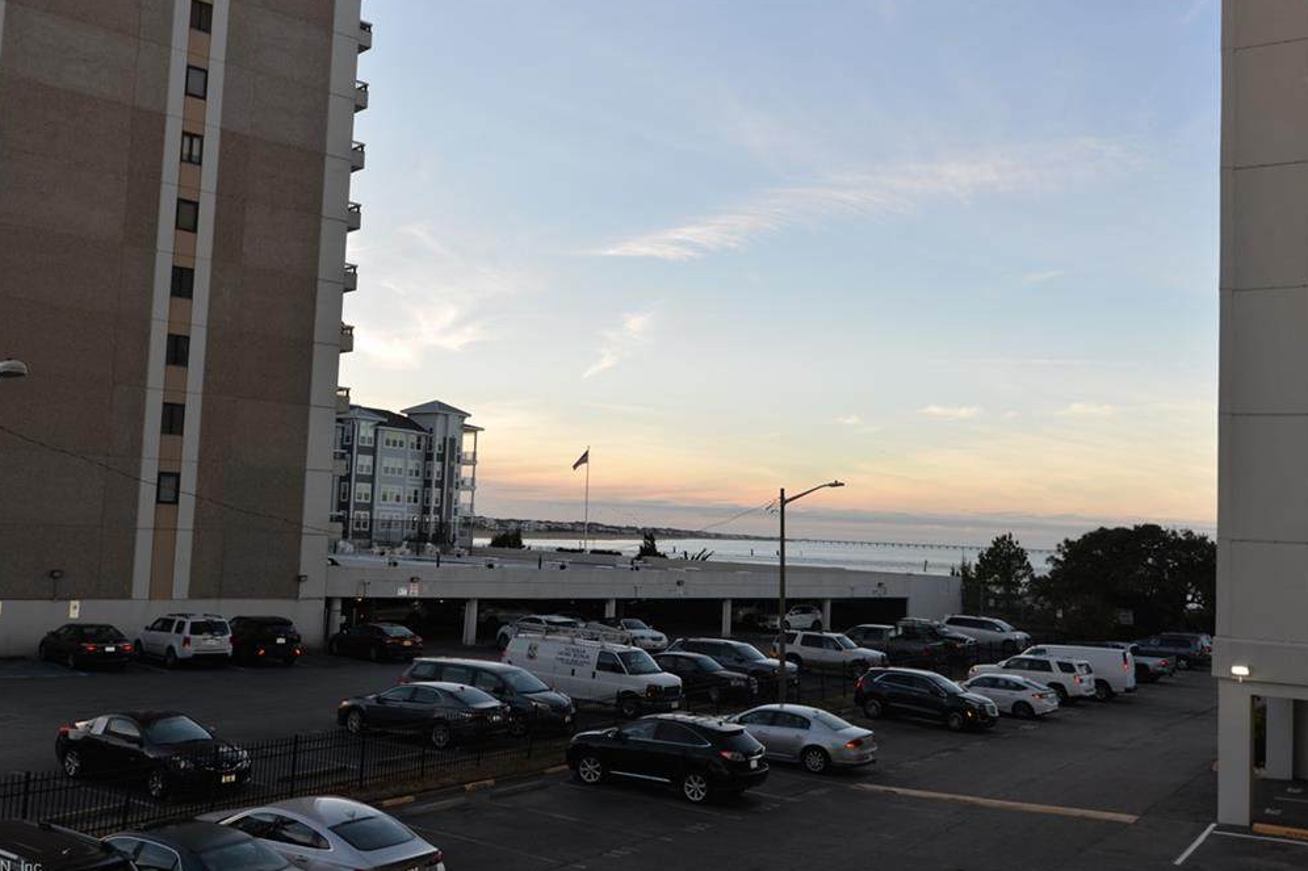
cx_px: 643
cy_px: 431
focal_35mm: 36
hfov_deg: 53.2
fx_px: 1307
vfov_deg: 36.8
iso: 110
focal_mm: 35
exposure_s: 1/125
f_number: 5.6
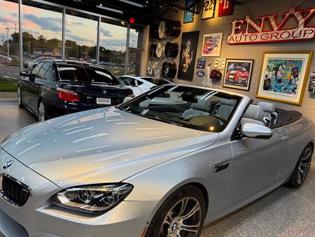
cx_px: 149
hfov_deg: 58.3
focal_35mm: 31
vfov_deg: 45.2
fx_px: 282
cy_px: 144
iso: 125
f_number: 1.78
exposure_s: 1/120
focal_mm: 6.76
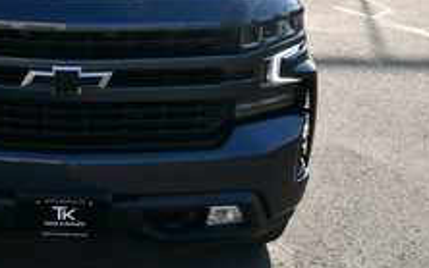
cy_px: 53
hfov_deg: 35.0
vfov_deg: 23.2
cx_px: 50
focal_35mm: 55
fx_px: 643
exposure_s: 1/250
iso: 160
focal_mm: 20
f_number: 8
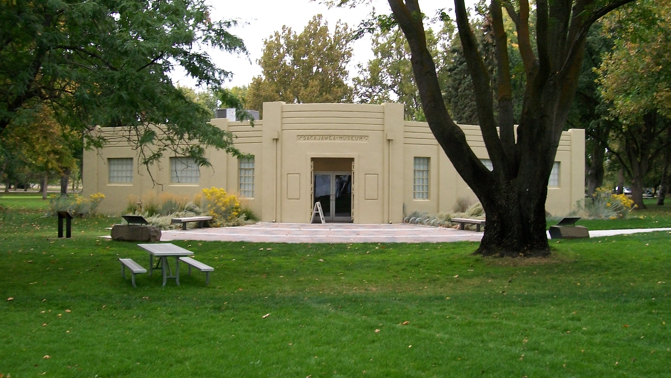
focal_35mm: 43
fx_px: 765
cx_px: 329
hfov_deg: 47.4
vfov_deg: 27.7
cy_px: 181
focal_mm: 6
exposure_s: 1/160
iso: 80
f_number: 2.7
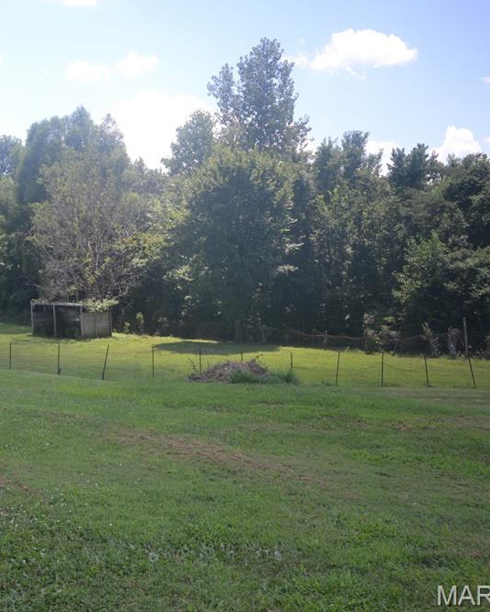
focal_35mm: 43
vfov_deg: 42.9
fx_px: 779
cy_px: 303
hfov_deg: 33.3
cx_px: 60
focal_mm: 20
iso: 250
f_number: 5.6
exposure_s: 1/125
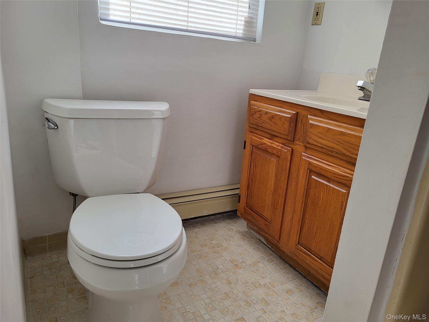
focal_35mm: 26
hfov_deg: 67.3
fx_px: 322
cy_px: 161
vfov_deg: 53.1
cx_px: 214
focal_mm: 5.4
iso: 40
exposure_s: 1/193
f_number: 1.8
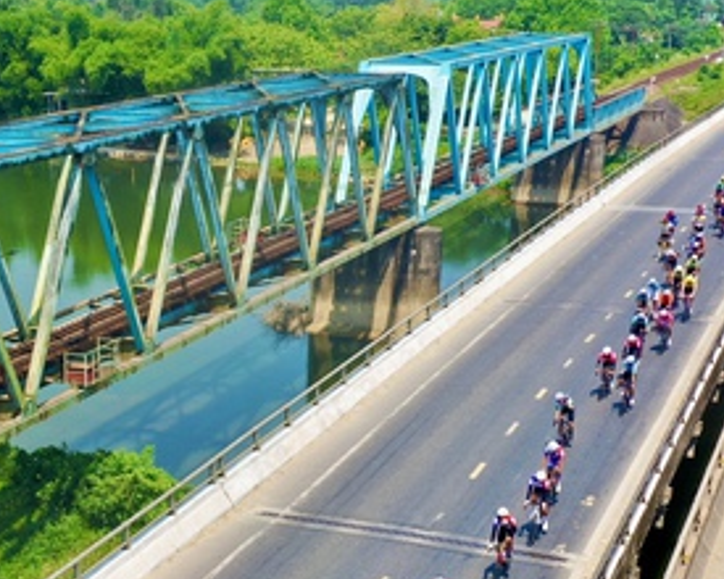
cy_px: 411
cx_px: 237
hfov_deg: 29.8
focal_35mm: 63
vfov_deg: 24.0
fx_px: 1350
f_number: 5.6
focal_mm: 10.26
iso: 100
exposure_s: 1/400
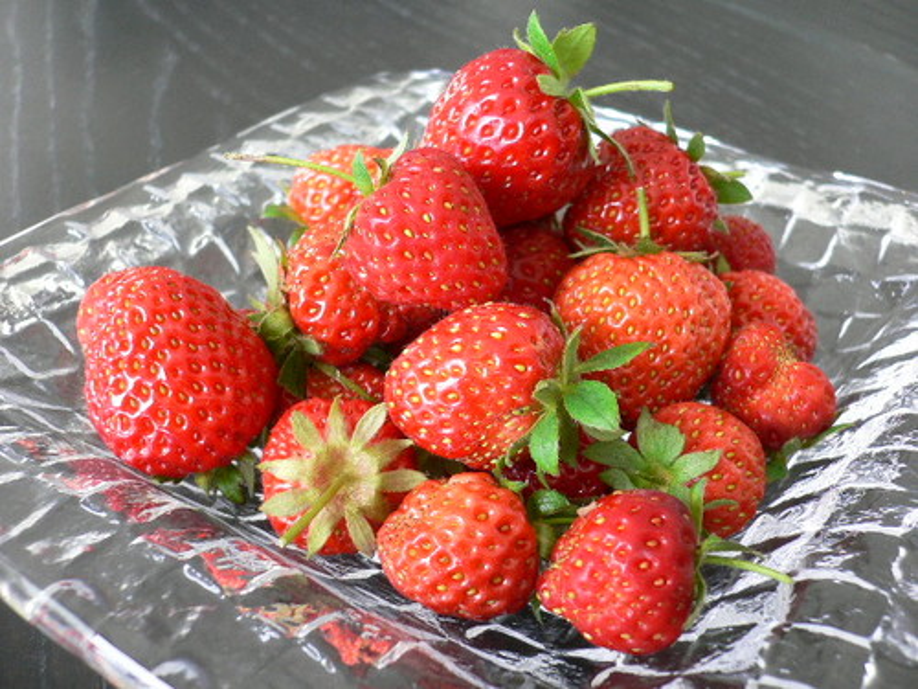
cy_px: 344
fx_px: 928
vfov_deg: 40.7
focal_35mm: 35
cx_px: 459
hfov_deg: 52.6
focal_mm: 5.8
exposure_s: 1/15
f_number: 2.8
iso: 150
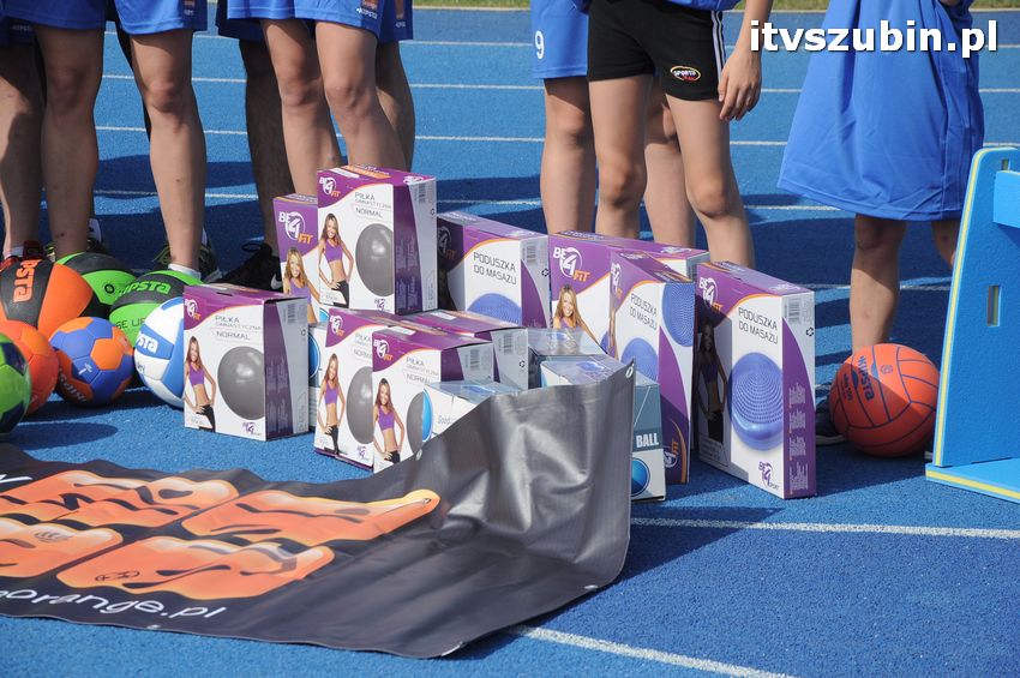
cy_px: 339
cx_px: 510
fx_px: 4161
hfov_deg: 14.0
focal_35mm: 147
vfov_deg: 9.3
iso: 400
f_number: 9
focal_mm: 98
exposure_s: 1/1250
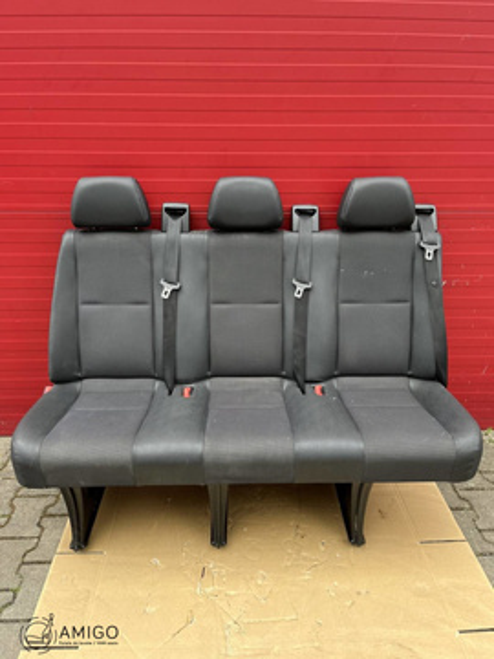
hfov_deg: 53.1
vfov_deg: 67.3
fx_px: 495
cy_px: 330
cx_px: 247
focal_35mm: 26
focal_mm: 5.1
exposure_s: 1/214
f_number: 1.6
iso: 40
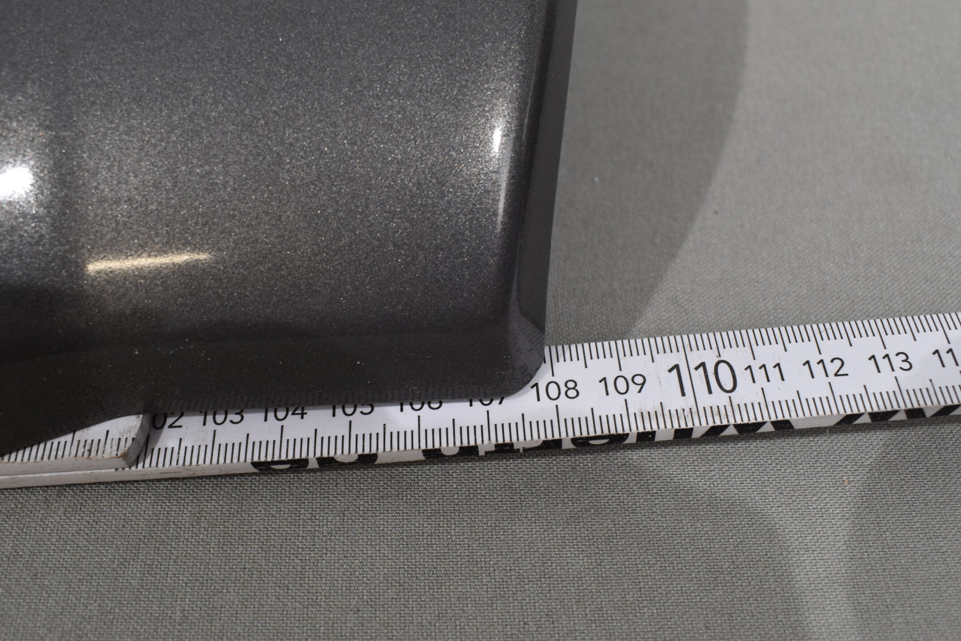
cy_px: 350
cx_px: 491
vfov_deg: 35.4
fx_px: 1004
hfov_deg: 51.2
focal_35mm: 38
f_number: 7.1
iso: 400
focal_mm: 21
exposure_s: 1/60
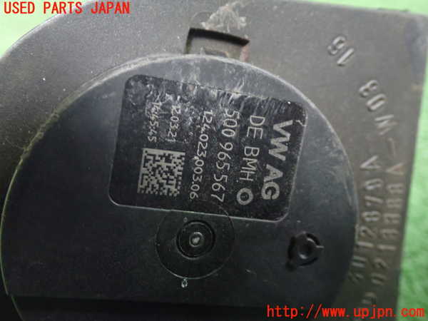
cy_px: 160
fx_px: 507
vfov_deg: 35.1
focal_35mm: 41
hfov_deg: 45.8
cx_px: 214
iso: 1000
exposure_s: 1/10
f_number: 2.8
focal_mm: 7.31
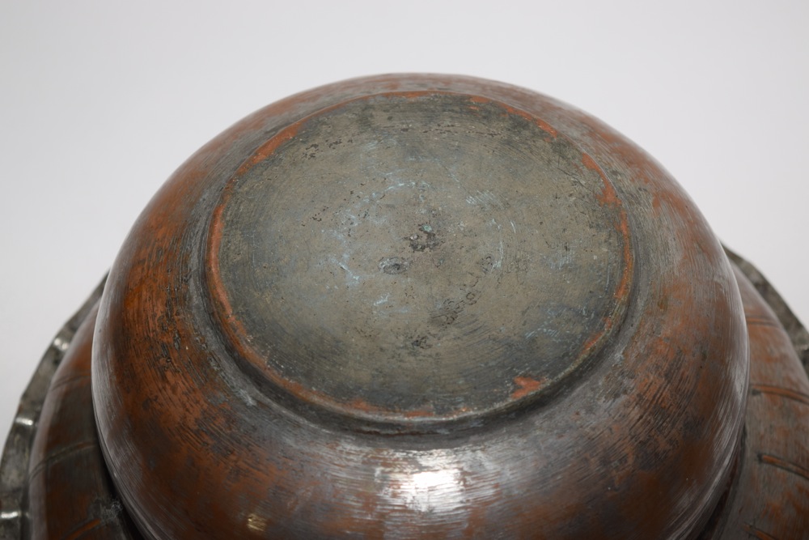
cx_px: 404
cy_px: 270
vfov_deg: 16.6
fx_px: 1854
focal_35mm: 82
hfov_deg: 24.6
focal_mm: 55
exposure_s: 1/60
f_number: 5.6
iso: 250
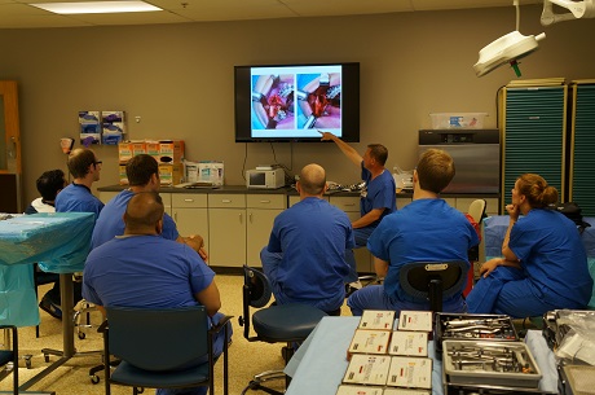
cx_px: 298
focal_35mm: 40
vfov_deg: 32.9
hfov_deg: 48.0
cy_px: 198
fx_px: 668
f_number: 4
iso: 400
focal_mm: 27
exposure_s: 1/60
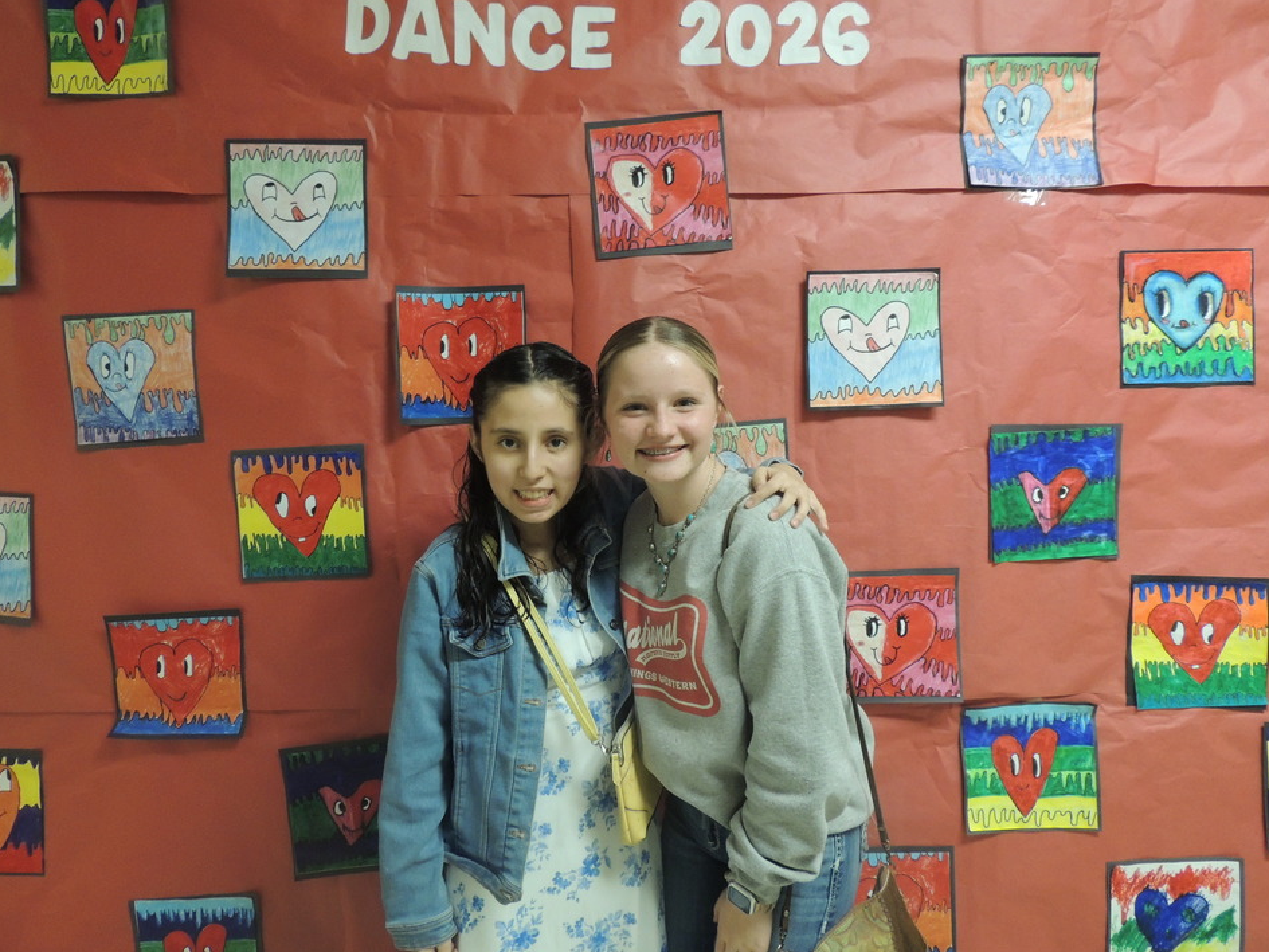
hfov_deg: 67.3
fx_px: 953
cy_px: 439
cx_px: 632
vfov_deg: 53.0
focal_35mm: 26
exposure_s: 1/25
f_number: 3
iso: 400
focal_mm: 4.3
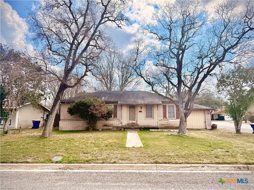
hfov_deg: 71.6
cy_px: 95
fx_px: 176
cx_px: 127
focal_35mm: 24
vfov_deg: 56.8
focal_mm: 6.76
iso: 125
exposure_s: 1/11905
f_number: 1.78
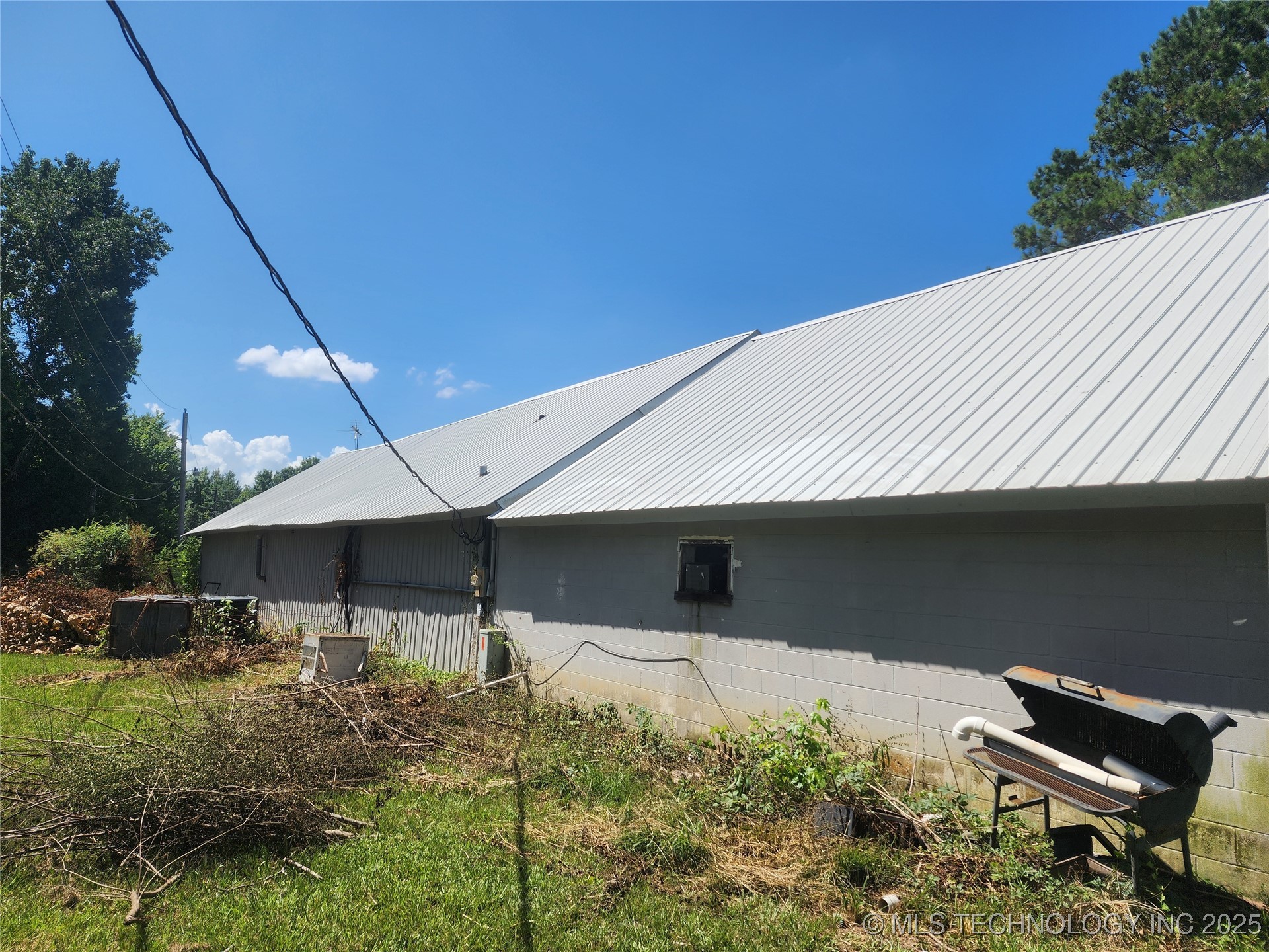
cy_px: 476
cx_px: 634
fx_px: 843
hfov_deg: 73.9
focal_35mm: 23
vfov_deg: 58.9
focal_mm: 6.4
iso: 12
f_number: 1.8
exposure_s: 1/1425
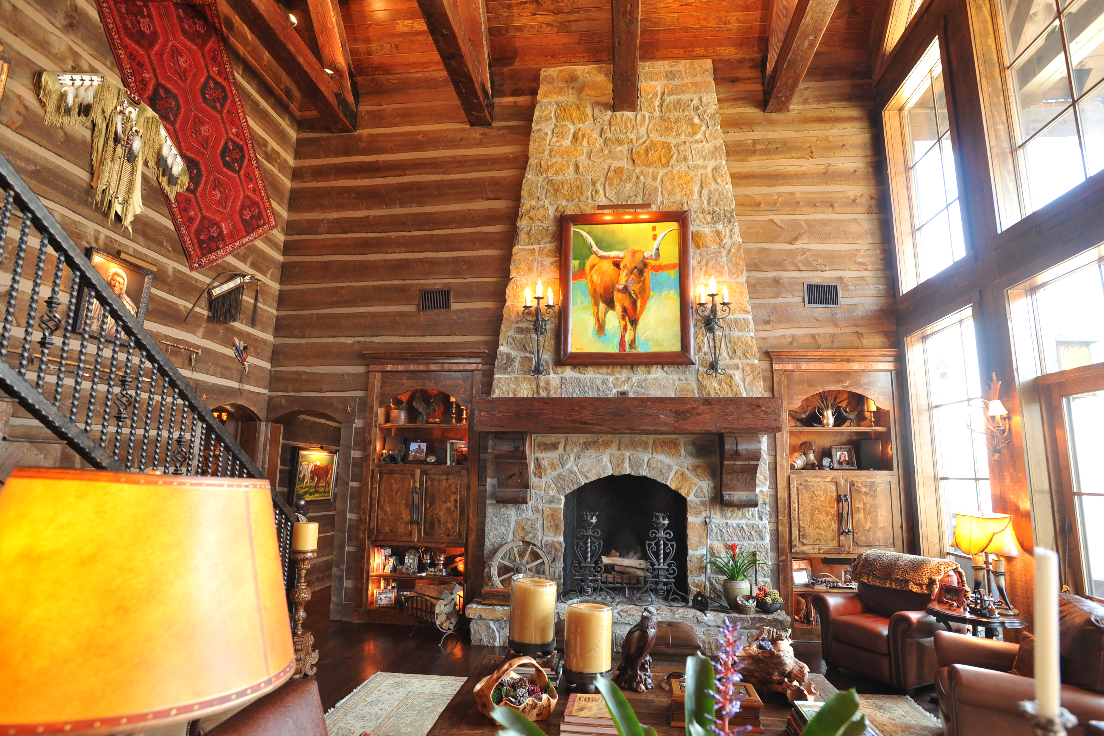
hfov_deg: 90.0
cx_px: 559
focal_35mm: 18
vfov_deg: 67.4
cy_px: 381
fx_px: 552
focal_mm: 17
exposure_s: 1/2.5
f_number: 5.6
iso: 200
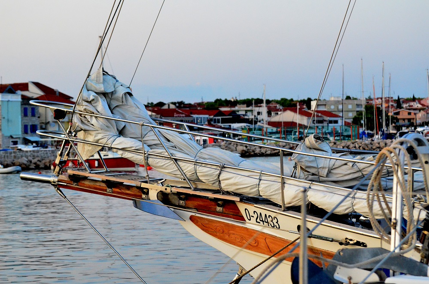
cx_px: 214
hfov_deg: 19.5
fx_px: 1248
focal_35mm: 105
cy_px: 142
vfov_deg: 13.0
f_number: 5
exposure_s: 1/1600
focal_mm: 70
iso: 5000
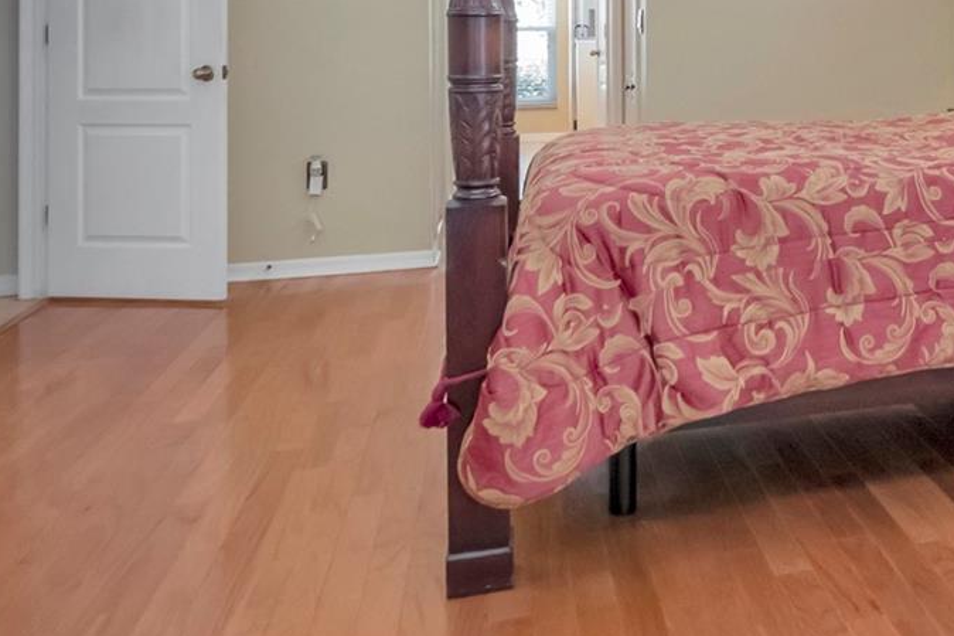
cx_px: 960
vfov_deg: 32.4
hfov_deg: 42.4
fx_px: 1038
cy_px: 71
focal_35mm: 39
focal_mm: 11
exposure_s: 1/40
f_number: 8
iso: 1600
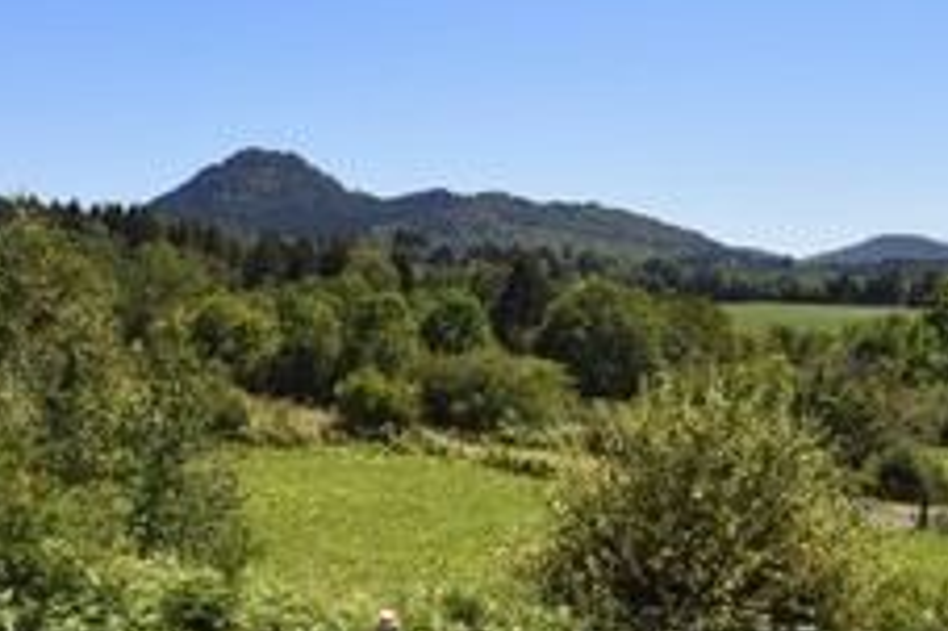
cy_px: 510
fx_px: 1947
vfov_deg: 18.2
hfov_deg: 27.1
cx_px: 656
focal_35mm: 74
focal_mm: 40
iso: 200
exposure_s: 1/400
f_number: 9
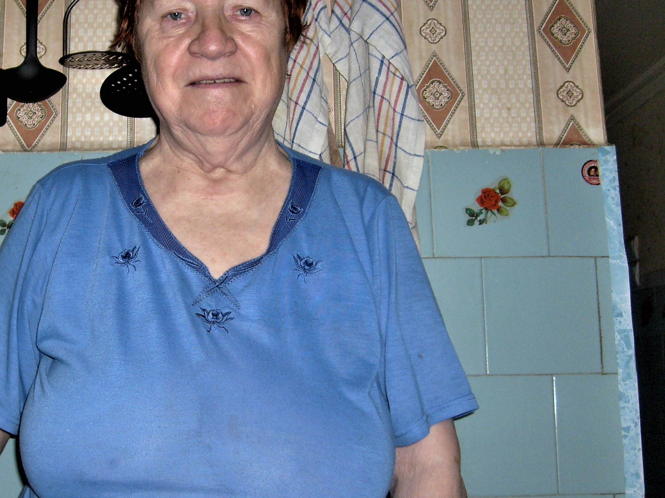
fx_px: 960
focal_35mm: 50
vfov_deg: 29.1
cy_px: 248
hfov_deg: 37.6
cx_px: 202
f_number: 2.8
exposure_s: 1/45
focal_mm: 5.8
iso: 100
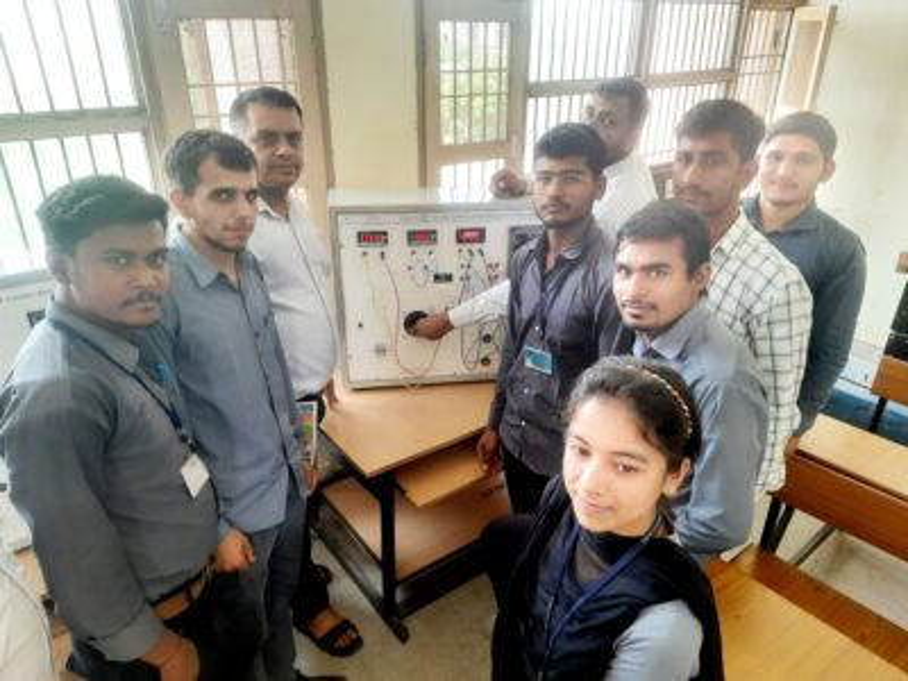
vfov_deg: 56.8
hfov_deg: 71.6
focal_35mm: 24
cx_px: 454
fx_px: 630
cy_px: 340
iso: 80
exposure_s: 1/50
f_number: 1.8
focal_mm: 5.23
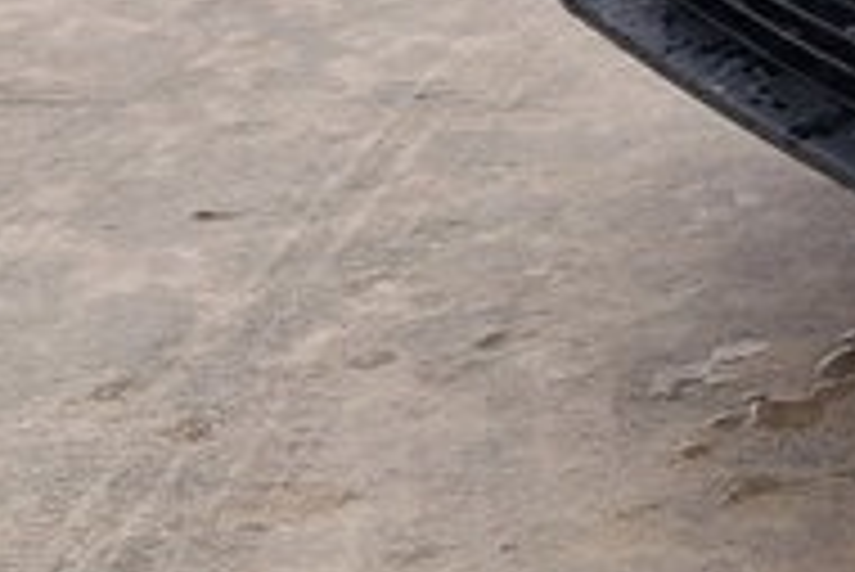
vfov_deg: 8.6
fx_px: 3589
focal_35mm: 151
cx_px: 1998
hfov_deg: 11.4
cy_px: -613
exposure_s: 1/120
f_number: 1.8
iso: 40
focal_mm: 4
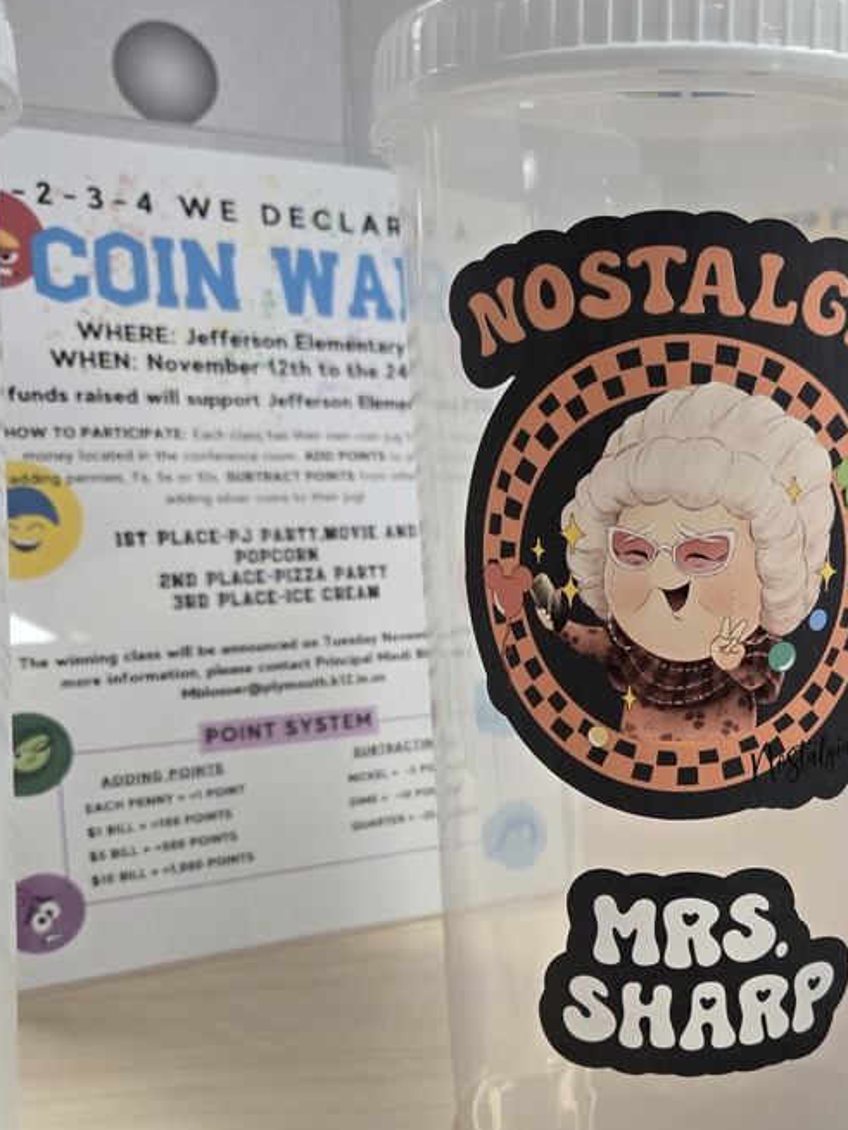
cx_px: 617
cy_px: 644
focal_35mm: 36
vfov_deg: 51.2
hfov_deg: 38.8
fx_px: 1175
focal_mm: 5.4
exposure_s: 1/120
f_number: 1.8
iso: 320
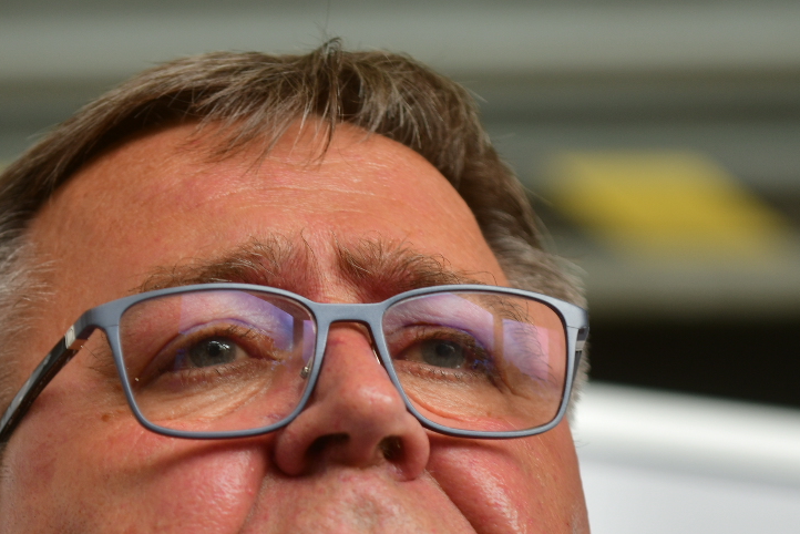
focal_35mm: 314
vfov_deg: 4.4
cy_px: 506
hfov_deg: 6.6
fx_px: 6980
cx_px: 353
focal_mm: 140
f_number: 2.8
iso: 110
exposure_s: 1/125
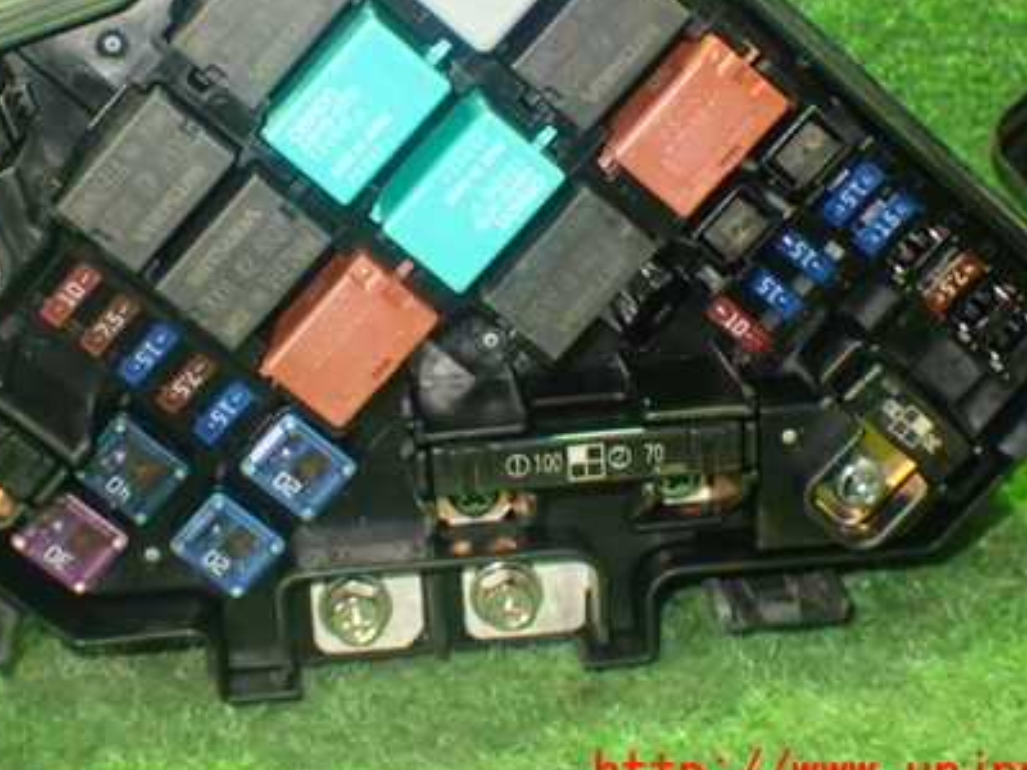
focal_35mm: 66
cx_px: 403
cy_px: 231
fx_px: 1958
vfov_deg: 22.1
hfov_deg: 29.3
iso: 800
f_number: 2.9
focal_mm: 7.84
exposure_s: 1/15
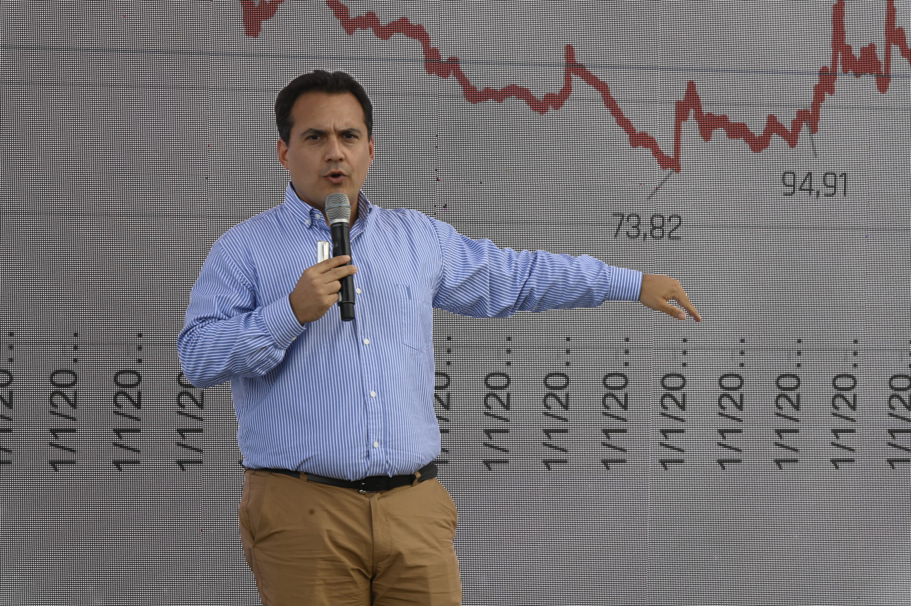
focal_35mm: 180
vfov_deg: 7.6
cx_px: 456
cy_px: 303
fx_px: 4552
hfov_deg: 11.4
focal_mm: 180
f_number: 13
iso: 200
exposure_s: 1/50
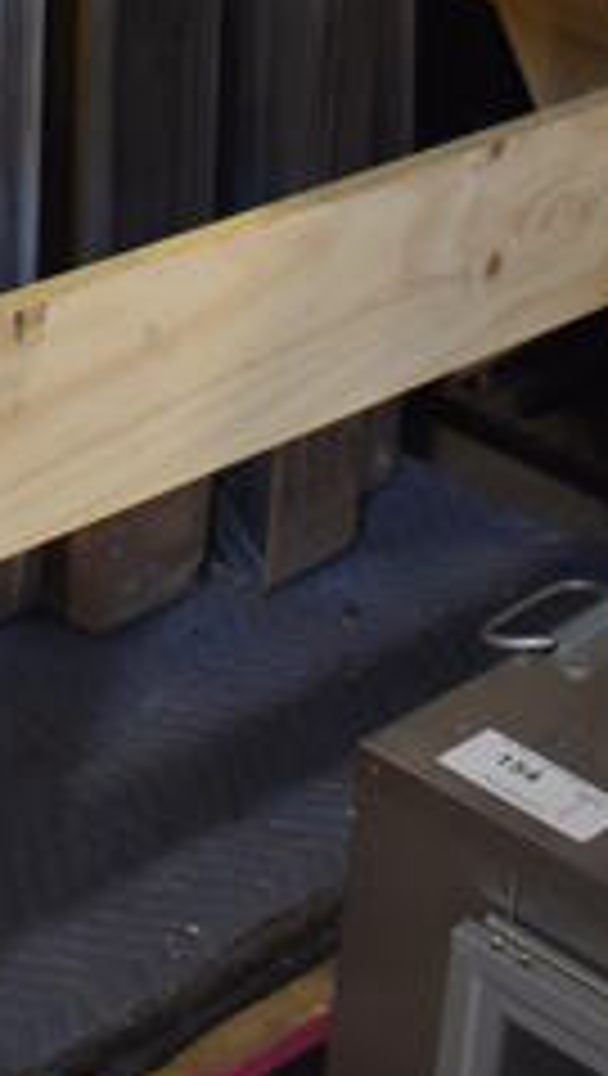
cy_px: -479
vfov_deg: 17.9
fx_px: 3086
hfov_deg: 10.9
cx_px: -266
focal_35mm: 108
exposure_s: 1/125
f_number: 3.5
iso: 900
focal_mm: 18
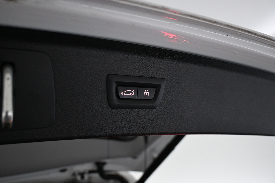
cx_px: 138
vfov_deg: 40.8
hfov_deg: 58.3
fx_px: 246
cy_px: 92
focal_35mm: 32
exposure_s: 1/60
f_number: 4.5
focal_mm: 21.5
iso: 800
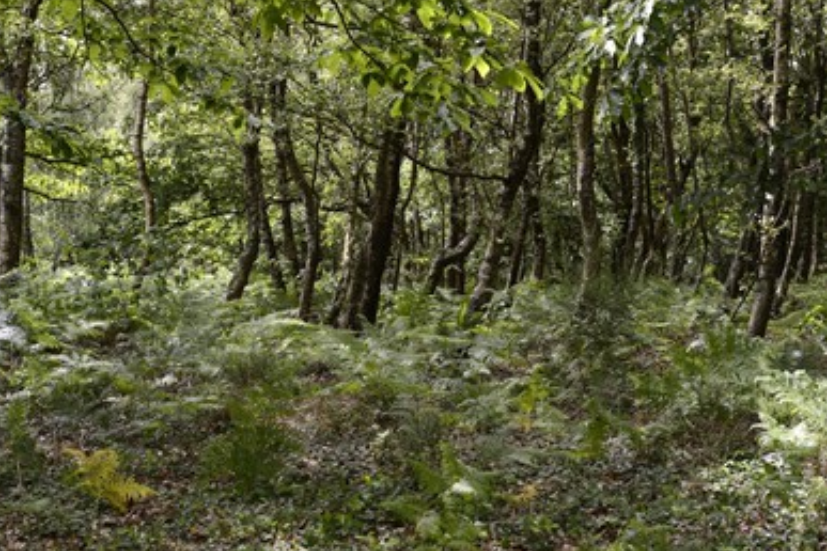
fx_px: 1447
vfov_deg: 21.6
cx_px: 385
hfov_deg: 31.9
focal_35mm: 63
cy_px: 286
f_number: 5
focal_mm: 58
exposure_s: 1/125
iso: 200
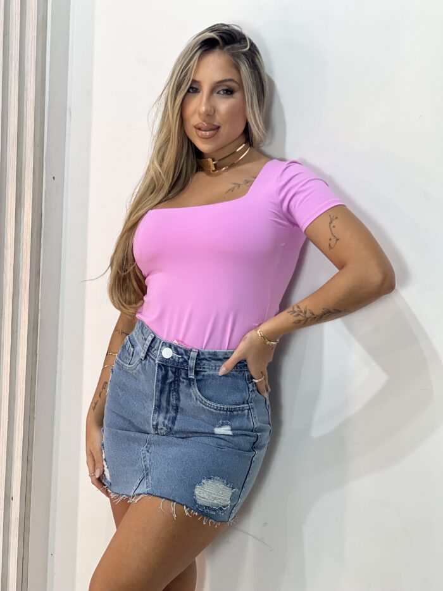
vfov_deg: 25.3
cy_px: 296
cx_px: 222
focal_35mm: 77
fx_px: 1314
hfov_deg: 19.1
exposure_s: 1/120
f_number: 2.8
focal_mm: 9
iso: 125
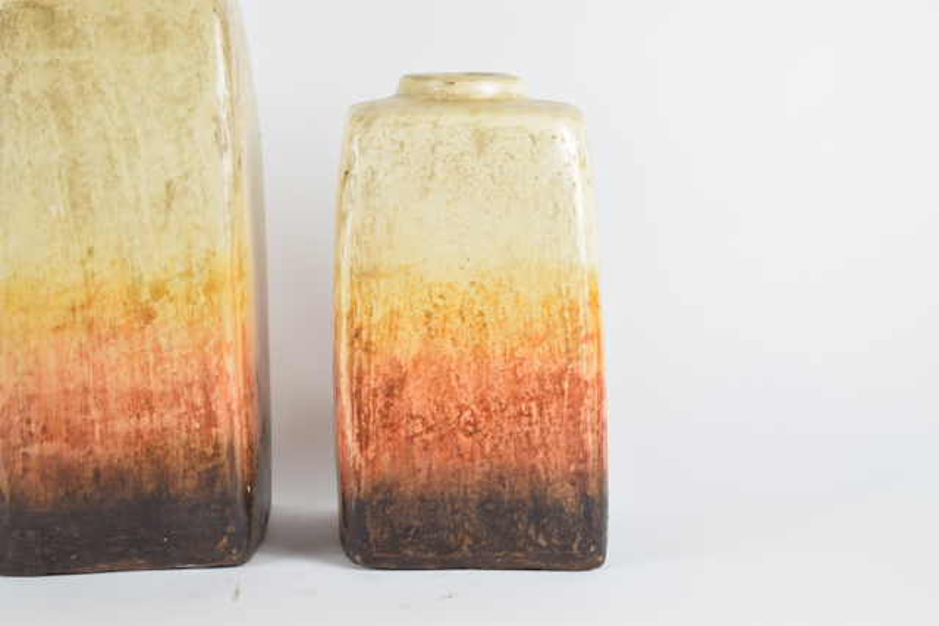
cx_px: 470
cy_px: 313
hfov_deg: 24.6
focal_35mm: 82
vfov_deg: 16.6
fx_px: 2152
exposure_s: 1/125
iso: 400
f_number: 6.3
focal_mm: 55
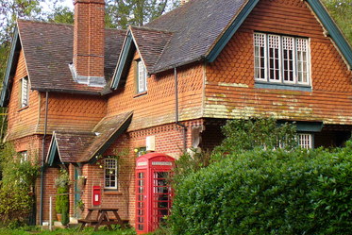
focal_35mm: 66
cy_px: 98
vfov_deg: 20.6
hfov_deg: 30.2
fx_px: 646
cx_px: 103
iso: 80
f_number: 2.8
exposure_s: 1/125
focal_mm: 6.1
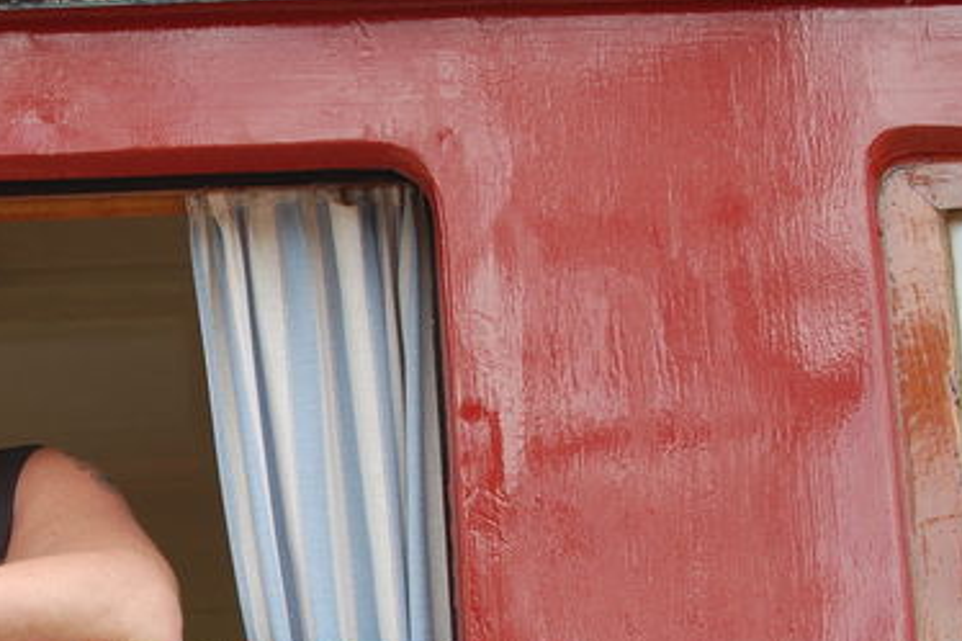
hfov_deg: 17.8
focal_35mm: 112
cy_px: 560
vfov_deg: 12.1
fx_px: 2993
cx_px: -14
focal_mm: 35
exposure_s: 1/125
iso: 250
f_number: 5.6
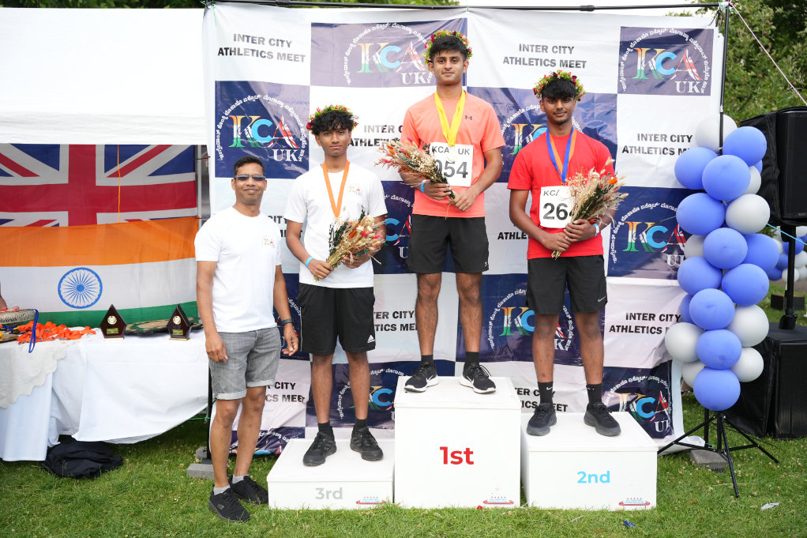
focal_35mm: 36
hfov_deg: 53.1
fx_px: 807
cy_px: 269
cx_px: 404
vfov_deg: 36.9
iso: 250
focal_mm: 36
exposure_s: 1/500
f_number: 2.8
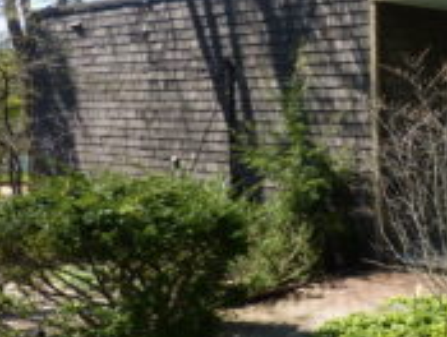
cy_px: 146
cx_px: 450
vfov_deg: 25.7
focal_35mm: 57
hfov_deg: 31.2
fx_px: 738
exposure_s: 1/200
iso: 80
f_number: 4
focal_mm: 4.1
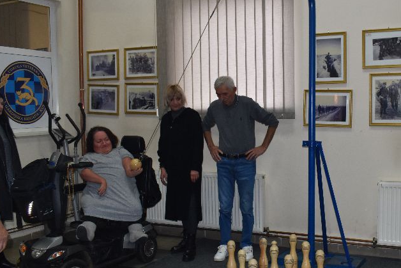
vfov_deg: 31.1
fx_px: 479
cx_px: 282
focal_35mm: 43
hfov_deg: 44.4
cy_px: 158
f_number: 5
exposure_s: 1/100
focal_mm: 18
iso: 800
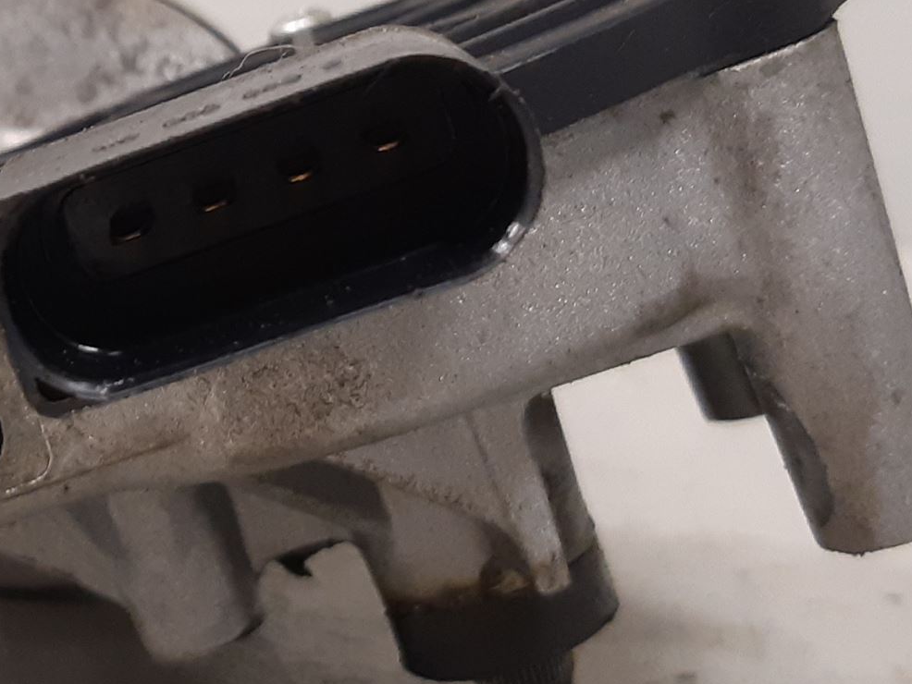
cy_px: 279
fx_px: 1423
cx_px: 67
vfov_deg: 27.0
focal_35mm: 54
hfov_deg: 33.4
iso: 200
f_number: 1.7
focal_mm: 3.93
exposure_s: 1/33
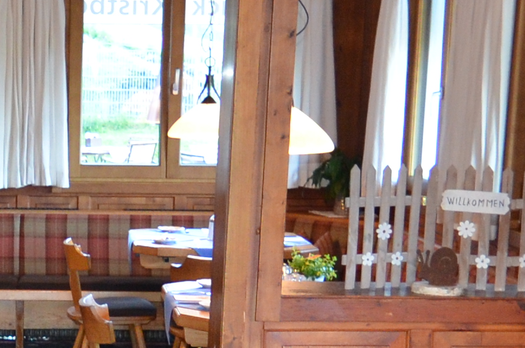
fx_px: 1336
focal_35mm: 92
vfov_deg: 14.7
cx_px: 37
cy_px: 320
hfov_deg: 21.7
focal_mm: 11
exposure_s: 1/60
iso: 800
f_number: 2.8
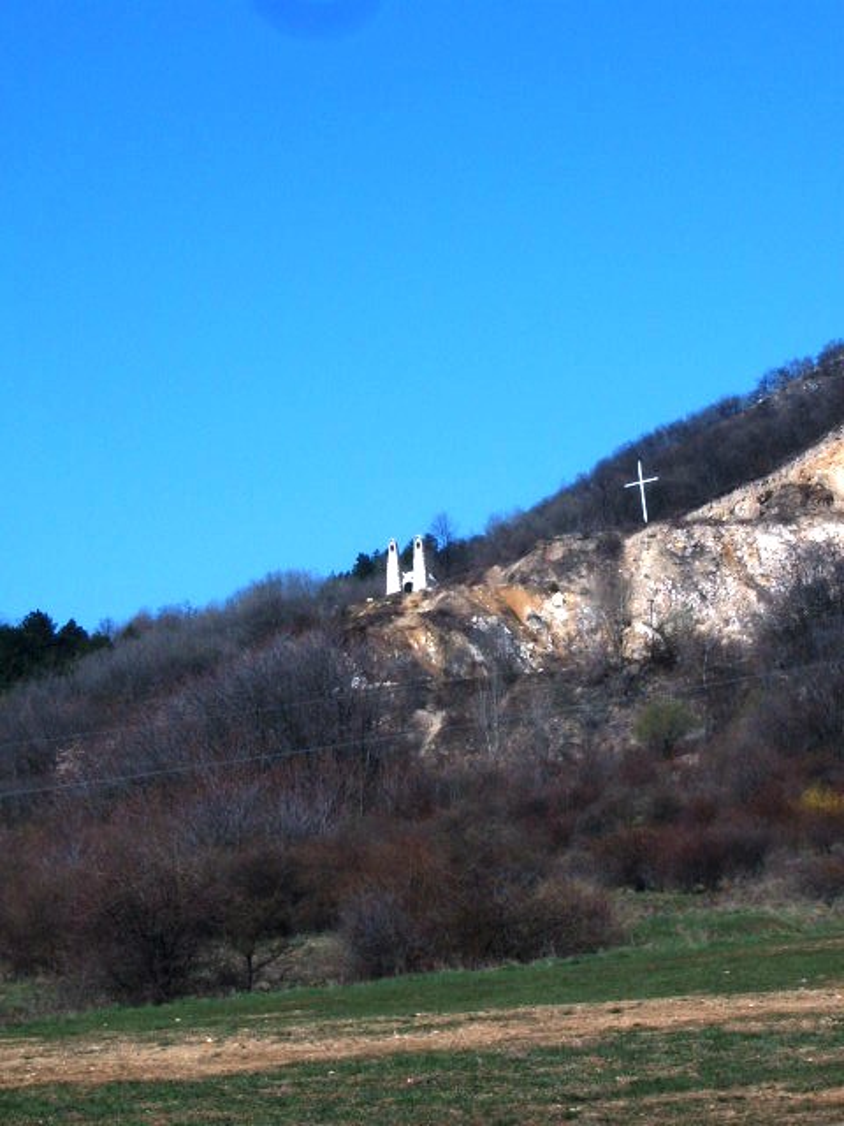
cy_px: 563
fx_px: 3706
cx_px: 422
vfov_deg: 17.3
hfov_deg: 13.0
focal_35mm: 114
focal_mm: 17.4
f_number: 10
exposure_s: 1/250
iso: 50
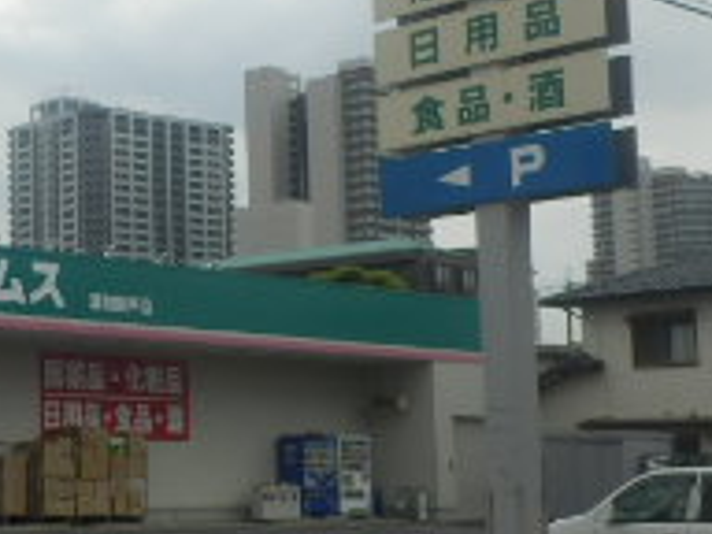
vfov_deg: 16.4
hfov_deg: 20.3
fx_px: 1851
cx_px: -148
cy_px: 211
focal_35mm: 90
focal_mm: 4.8
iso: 80
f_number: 8.4
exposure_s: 1/200
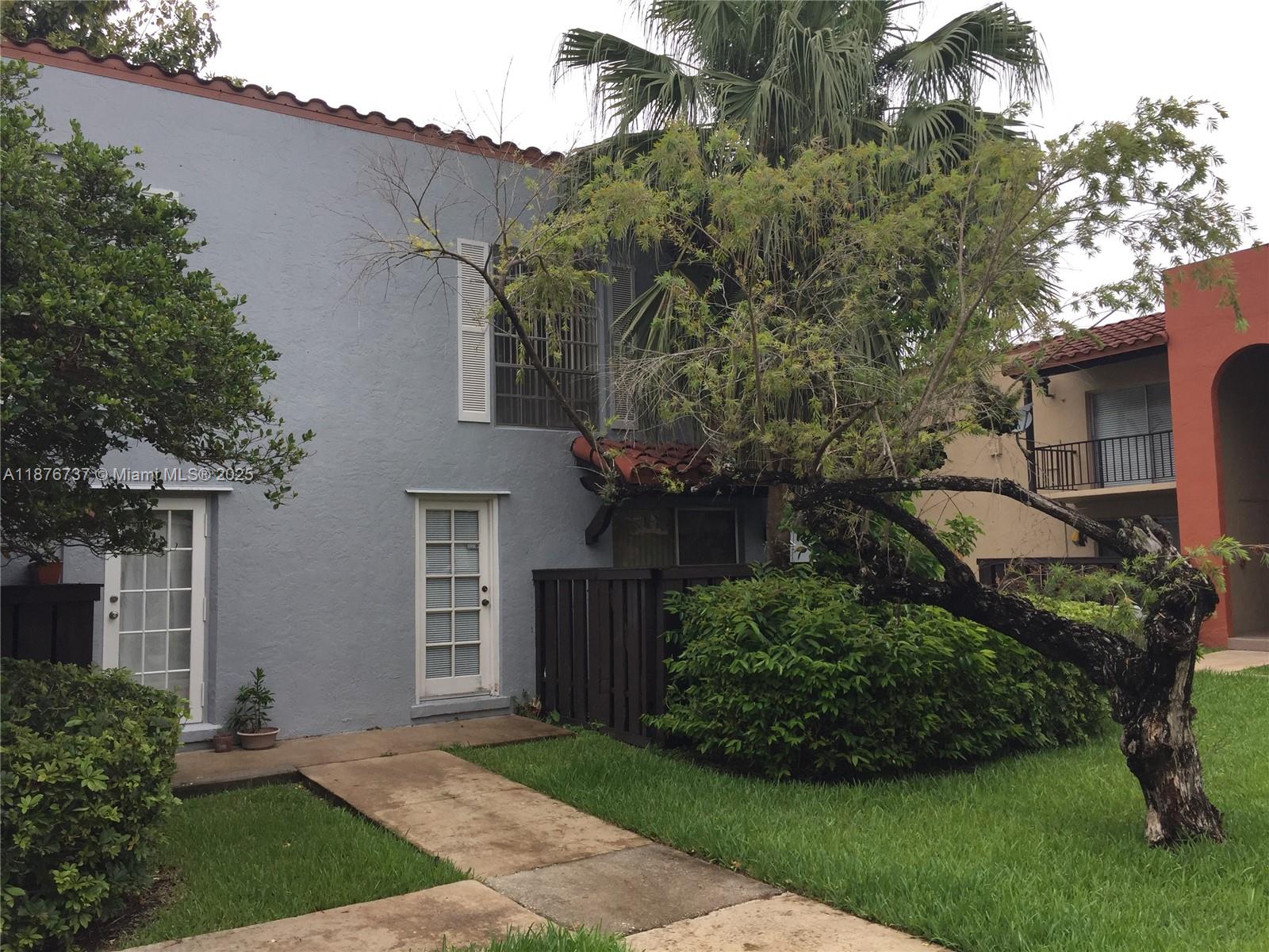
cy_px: 476
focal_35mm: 29
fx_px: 1063
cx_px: 634
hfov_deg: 61.7
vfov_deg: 48.2
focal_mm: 4.15
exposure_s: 1/719
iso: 32
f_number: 2.2
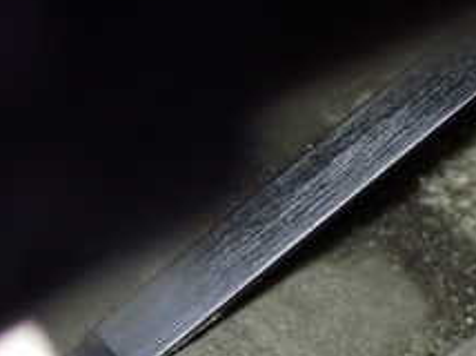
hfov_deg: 7.0
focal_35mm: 281
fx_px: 3860
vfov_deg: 5.3
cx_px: 414
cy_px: 323
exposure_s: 1/100
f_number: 4.9
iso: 640
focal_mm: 18
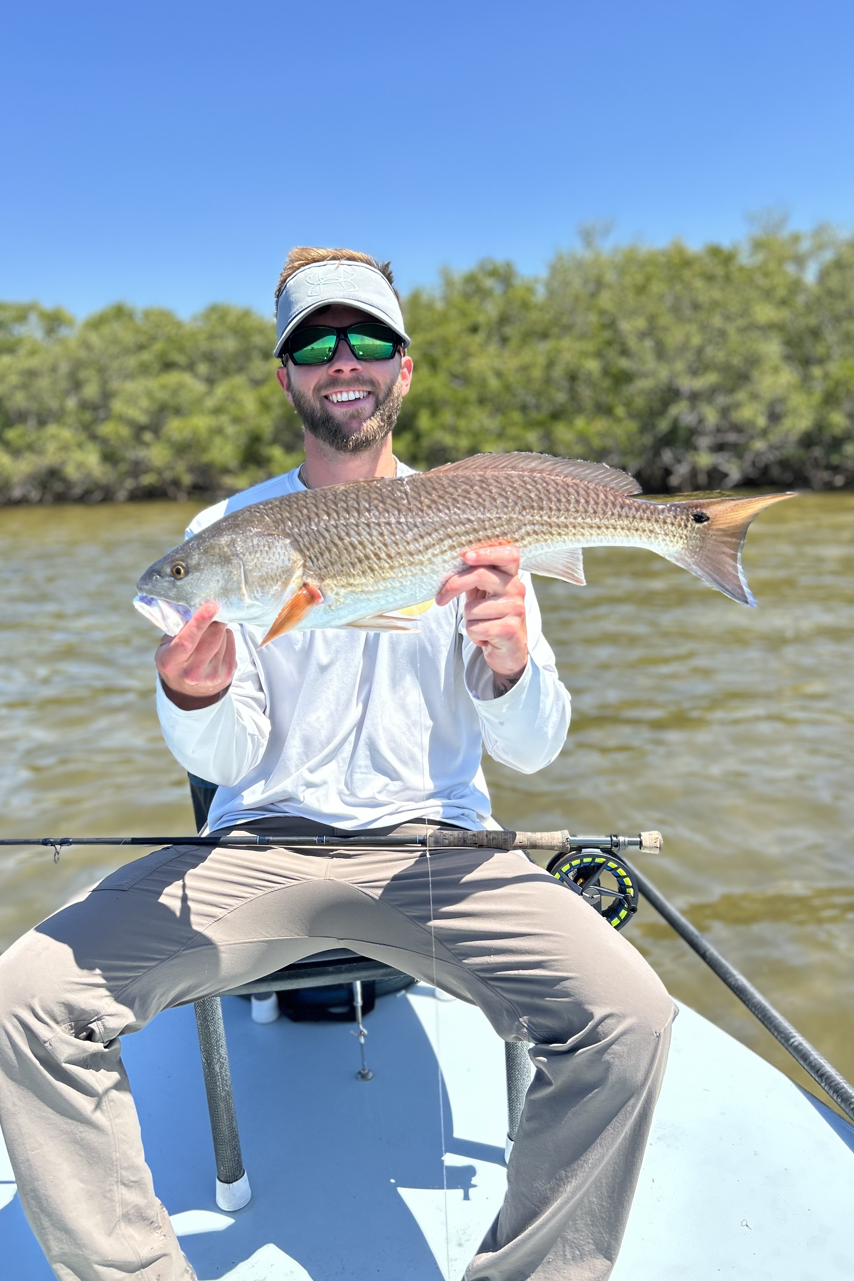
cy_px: 645
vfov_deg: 65.5
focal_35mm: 28
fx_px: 996
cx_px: 379
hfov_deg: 46.3
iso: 50
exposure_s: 1/2841
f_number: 1.5
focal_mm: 5.7
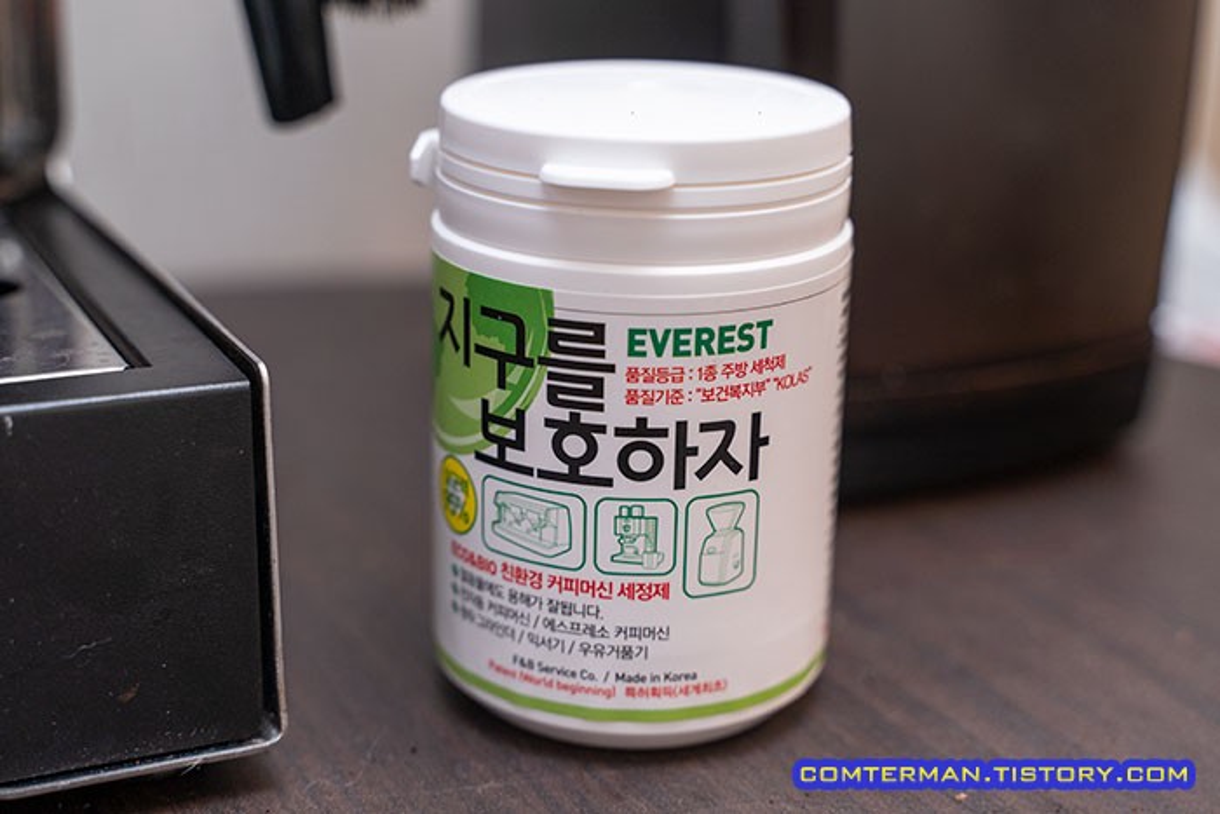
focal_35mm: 50
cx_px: 610
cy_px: 407
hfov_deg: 39.6
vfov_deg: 27.0
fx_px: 1695
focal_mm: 50
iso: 500
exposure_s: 1/160
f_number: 4
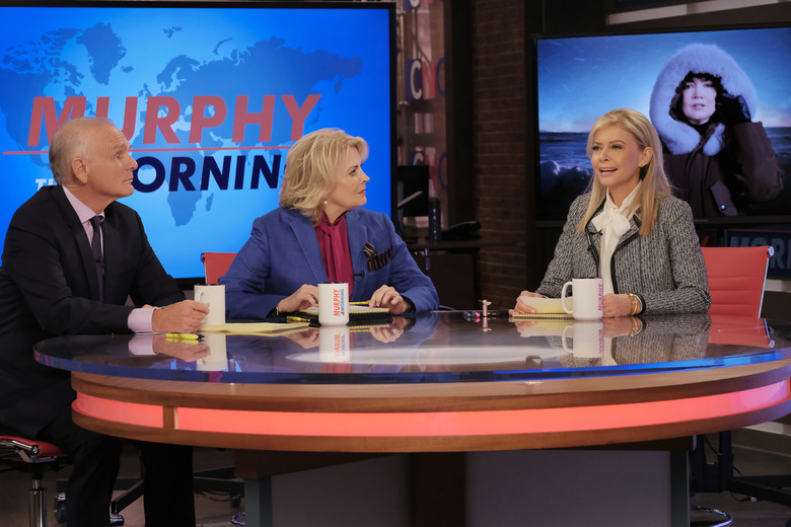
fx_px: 2021
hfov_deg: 22.1
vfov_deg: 14.9
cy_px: 264
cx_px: 396
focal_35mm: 92
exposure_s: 1/200
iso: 3200
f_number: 5
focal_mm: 61
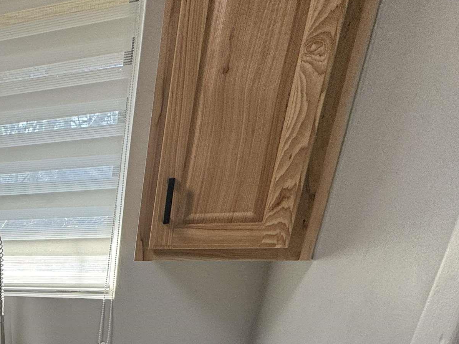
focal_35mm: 36
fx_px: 477
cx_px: -94
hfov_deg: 38.1
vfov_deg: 33.8
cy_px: 389
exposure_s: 1/120
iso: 80
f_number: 2.2
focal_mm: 2.22
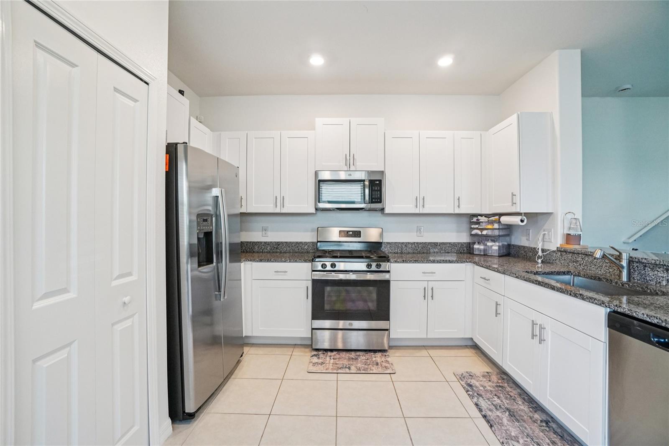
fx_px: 279
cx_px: 334
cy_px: 223
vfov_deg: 77.3
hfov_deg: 100.4
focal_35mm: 15
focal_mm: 10
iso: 800
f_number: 8
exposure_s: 1/30
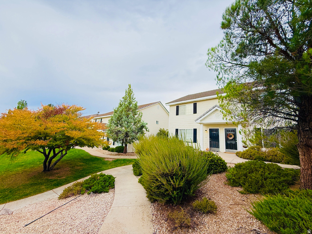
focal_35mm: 14
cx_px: 156
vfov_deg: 85.7
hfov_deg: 102.1
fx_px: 126
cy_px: 117
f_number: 2.2
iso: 50
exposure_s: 1/430
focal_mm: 2.22
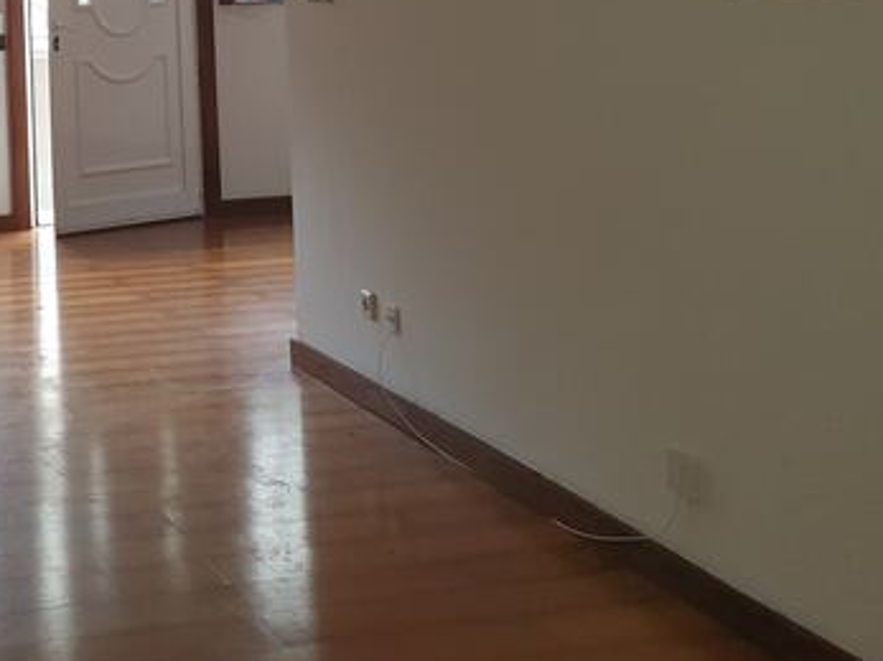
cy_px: -86
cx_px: 69
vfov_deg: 22.8
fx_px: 1530
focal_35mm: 60
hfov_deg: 30.6
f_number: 2.4
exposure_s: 1/24
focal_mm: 4.32
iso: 125
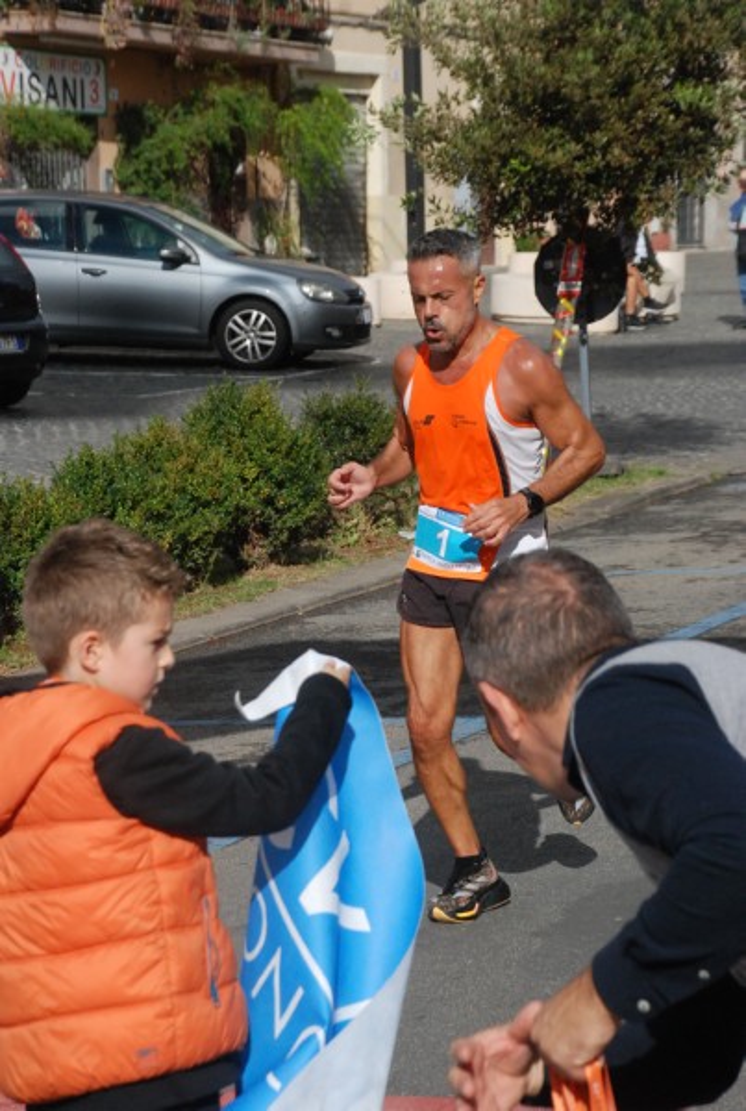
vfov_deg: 18.1
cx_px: 373
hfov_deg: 12.2
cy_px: 556
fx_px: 3479
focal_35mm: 112
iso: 1000
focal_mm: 75
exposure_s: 1/2000
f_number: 9
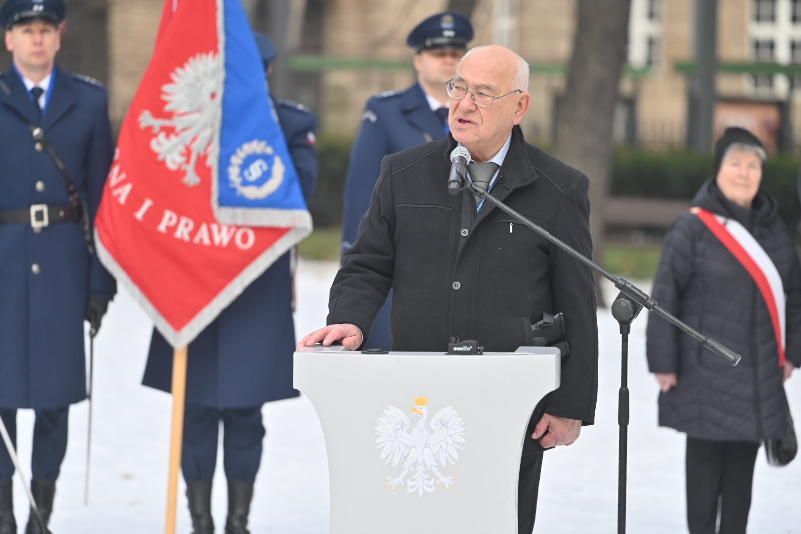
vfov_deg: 7.6
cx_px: 400
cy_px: 267
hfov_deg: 11.4
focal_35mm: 180
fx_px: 4005
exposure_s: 1/400
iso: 100
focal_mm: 180
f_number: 3.5
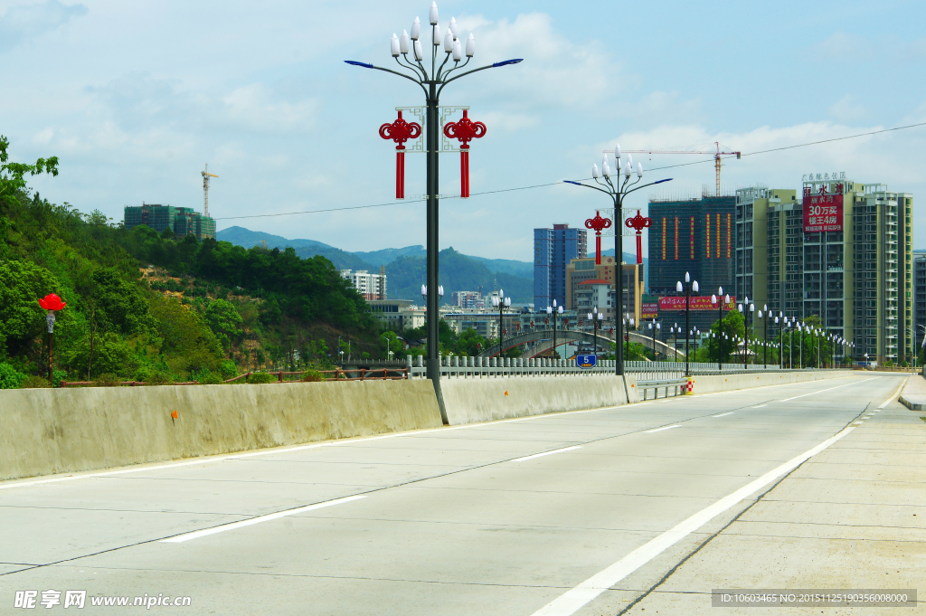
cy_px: 308
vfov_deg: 17.2
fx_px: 2030
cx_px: 463
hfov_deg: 25.7
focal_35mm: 79
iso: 200
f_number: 16
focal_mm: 53
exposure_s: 1/250
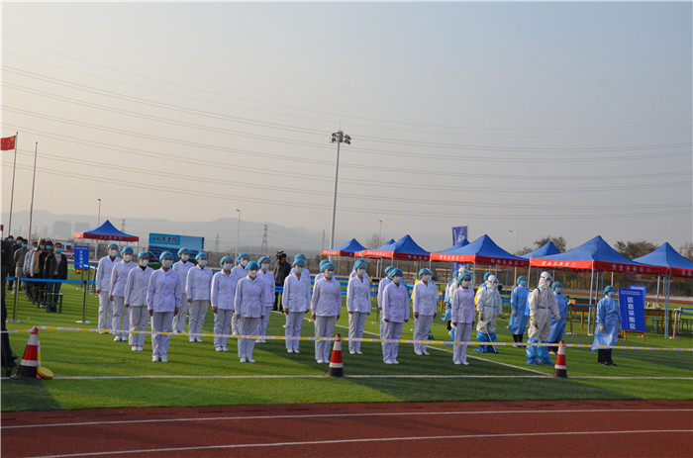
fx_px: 864
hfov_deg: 43.7
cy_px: 229
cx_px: 346
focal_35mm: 45
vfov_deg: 29.7
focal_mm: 30
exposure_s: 1/2500
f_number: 10
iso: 1600
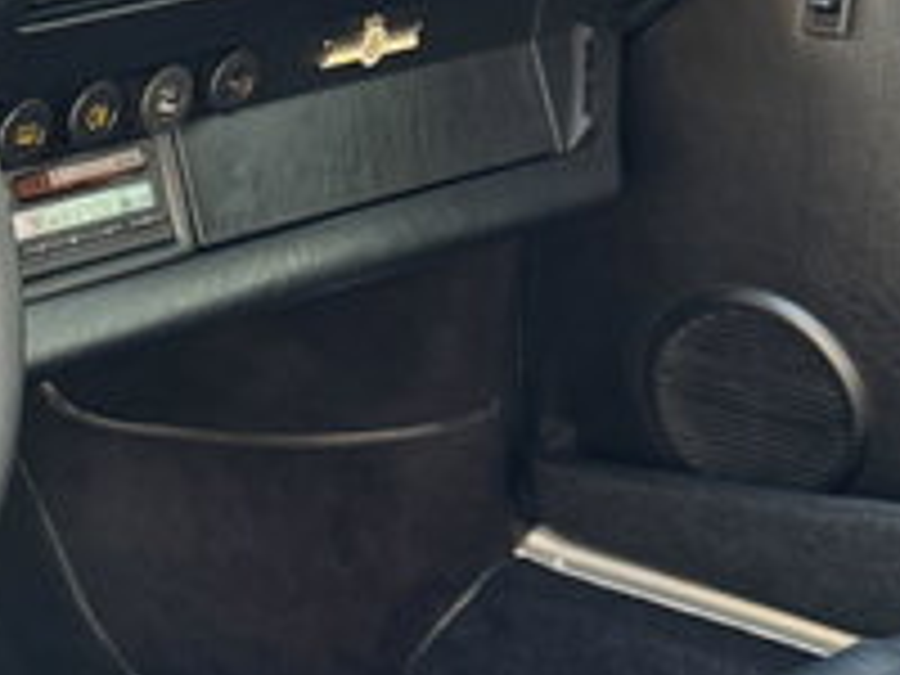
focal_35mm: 92
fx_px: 2392
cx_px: -252
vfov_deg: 16.0
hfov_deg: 19.7
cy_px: 459
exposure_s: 1/121
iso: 200
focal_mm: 6.76
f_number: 1.78
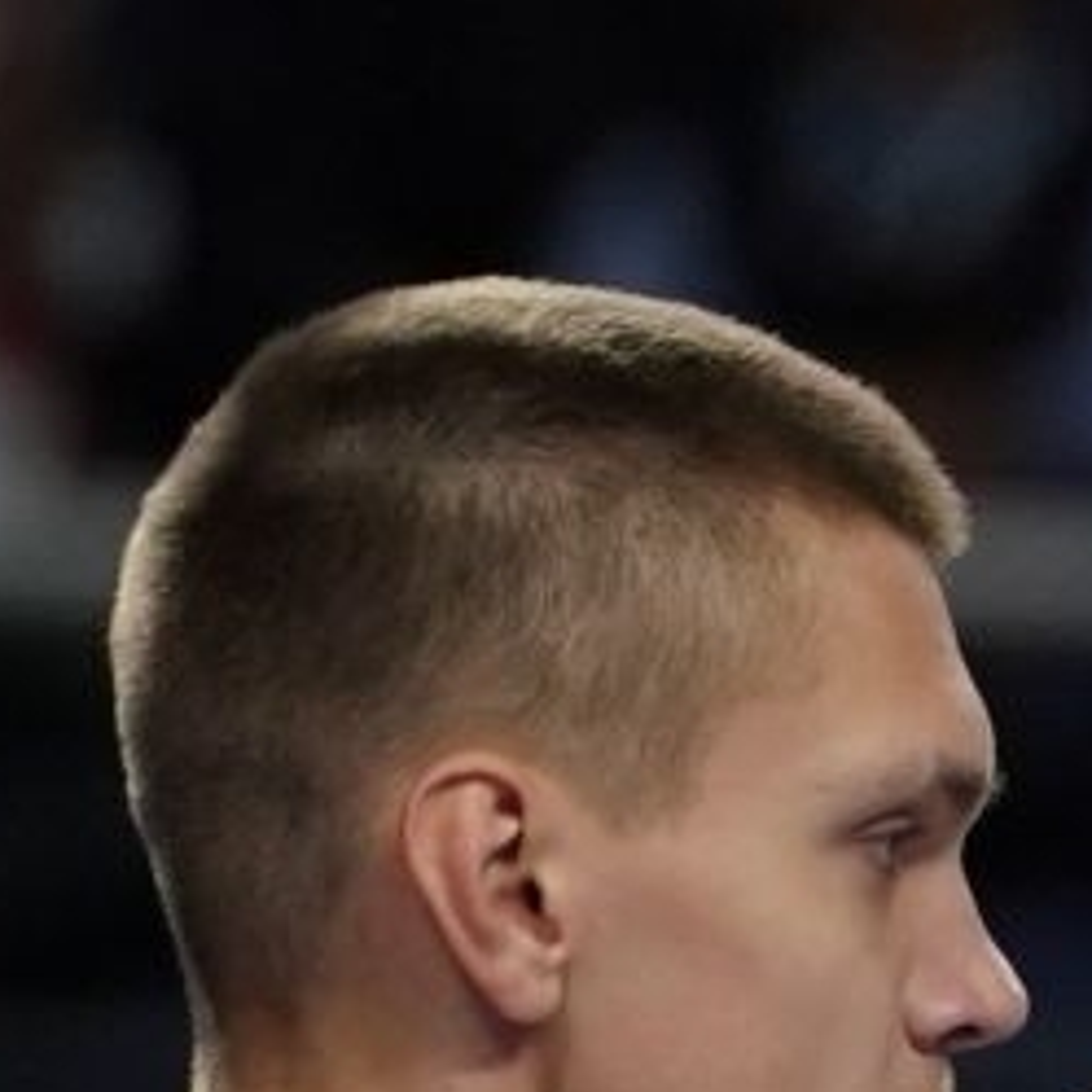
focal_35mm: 1645
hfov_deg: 1.1
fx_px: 58711
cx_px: 1851
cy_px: 2276
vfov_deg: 1.1
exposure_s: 1/1000
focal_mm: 179
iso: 1000
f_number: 2.8
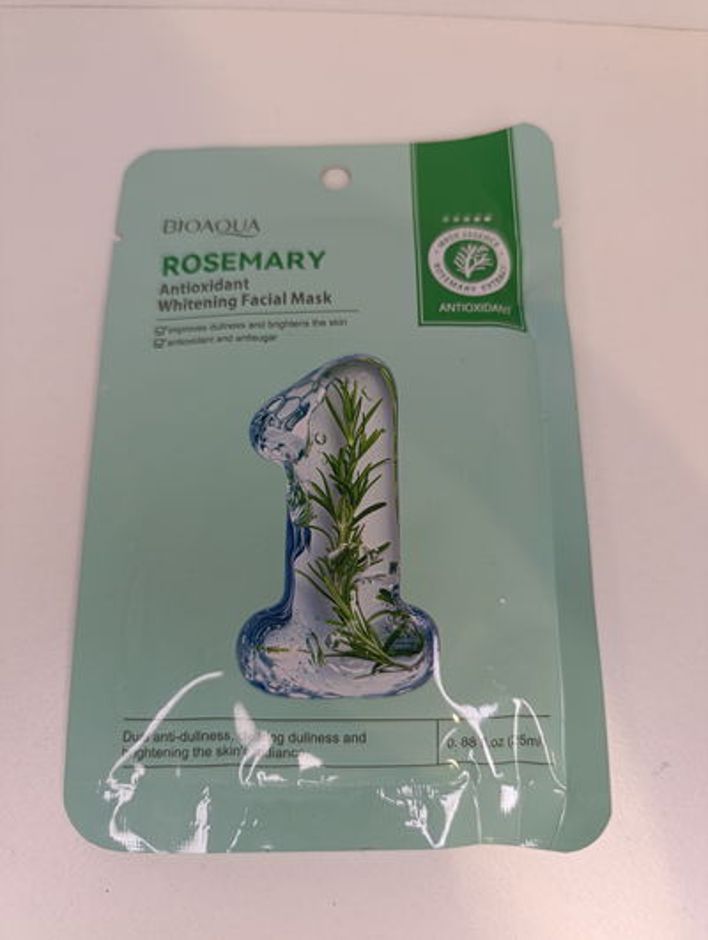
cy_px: 470
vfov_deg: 73.8
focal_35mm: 23
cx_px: 354
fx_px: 625
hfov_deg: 59.0
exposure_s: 1/100
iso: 250
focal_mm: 6.14
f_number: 1.6
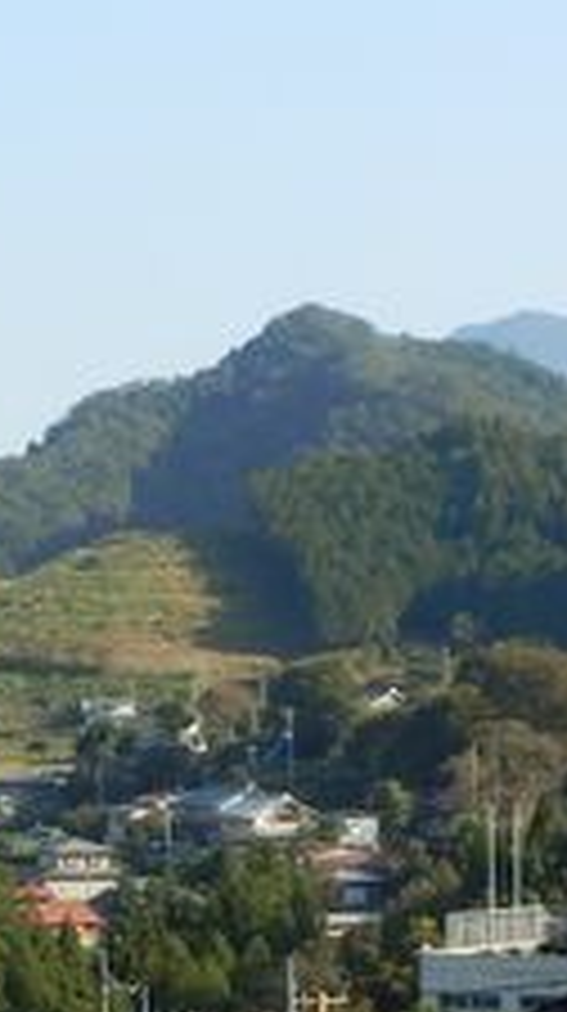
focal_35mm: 163
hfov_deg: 7.4
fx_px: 4371
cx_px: 436
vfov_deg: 13.1
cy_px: 954
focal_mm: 7.4
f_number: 4
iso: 80
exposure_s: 1/320
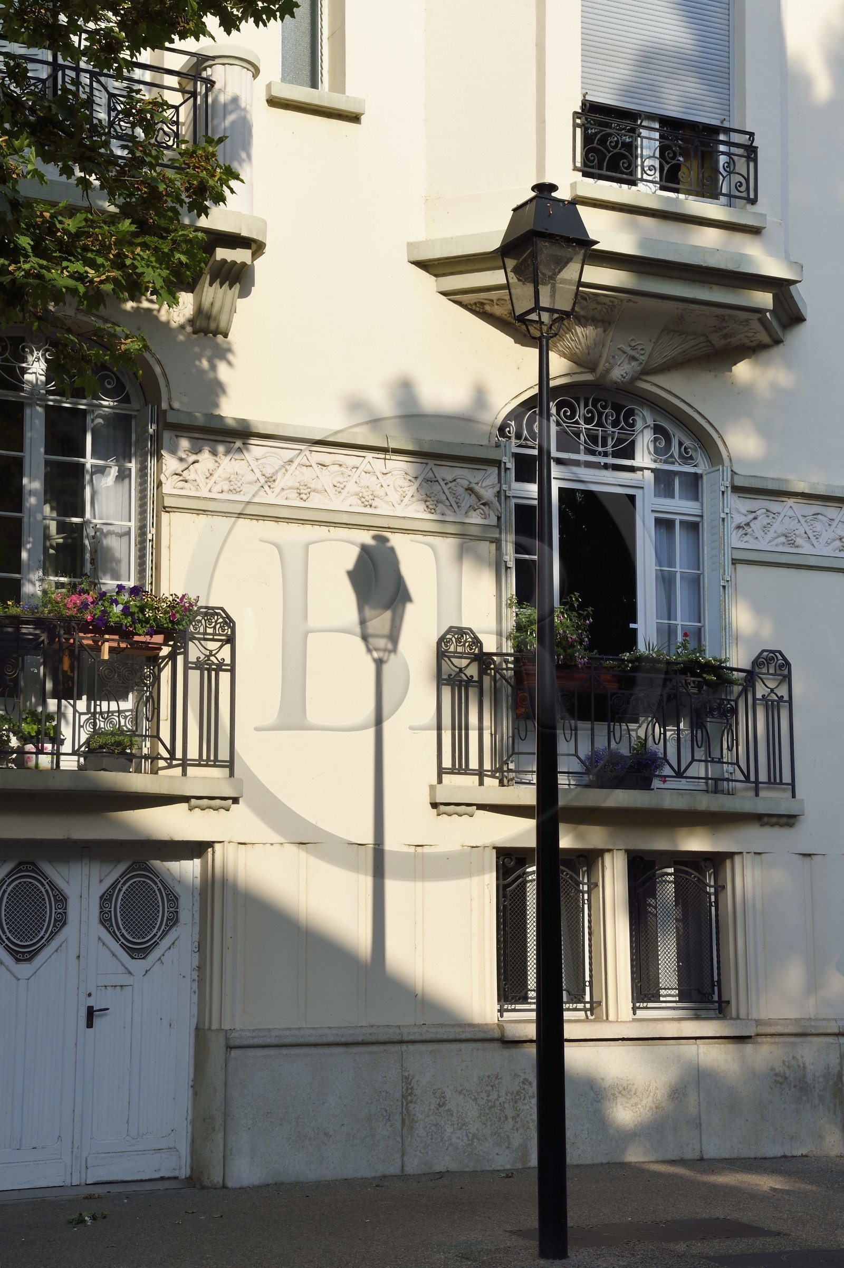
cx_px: 422
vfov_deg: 33.4
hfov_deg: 22.6
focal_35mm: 60
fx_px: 2112
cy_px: 634
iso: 200
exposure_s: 1/200
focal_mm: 60
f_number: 16
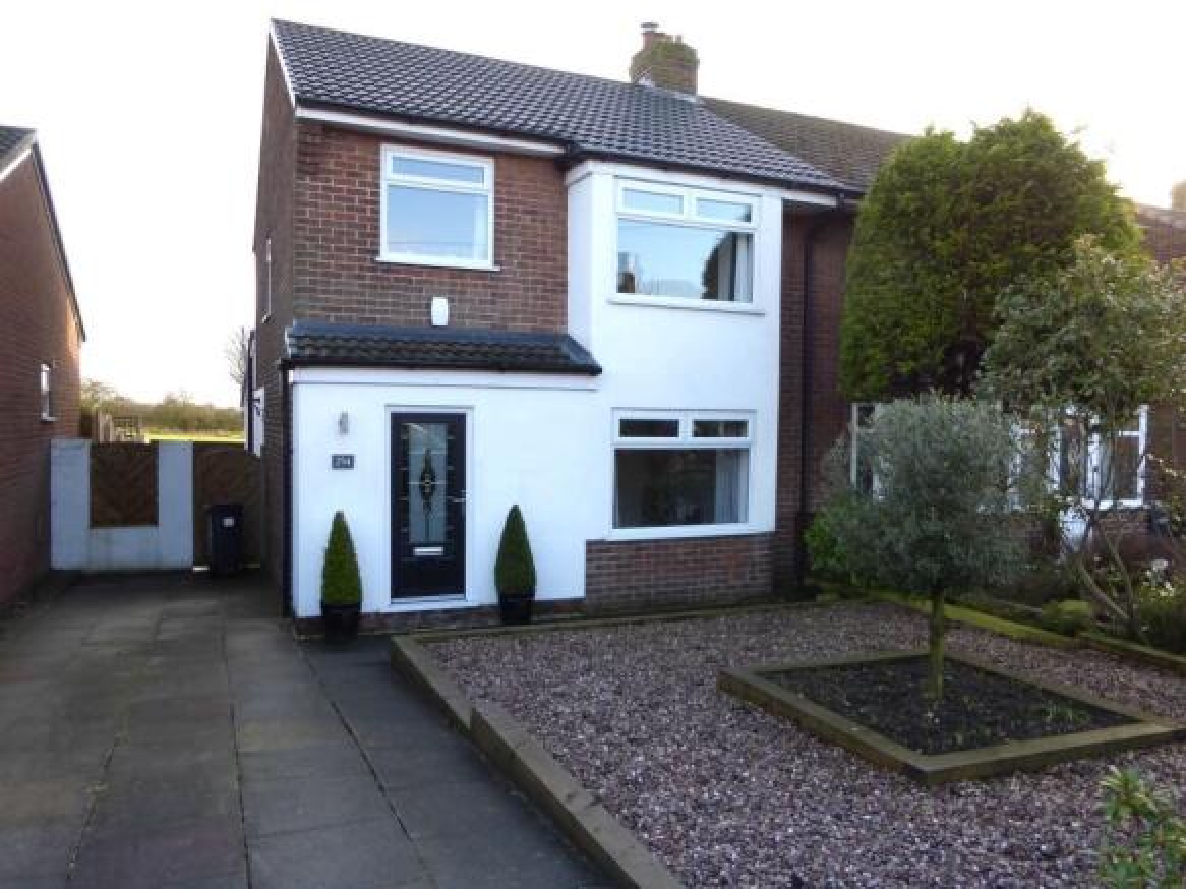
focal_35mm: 25
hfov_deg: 69.4
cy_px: 444
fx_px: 856
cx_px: 593
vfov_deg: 54.9
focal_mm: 4.3
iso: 100
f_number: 3.3
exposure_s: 1/100
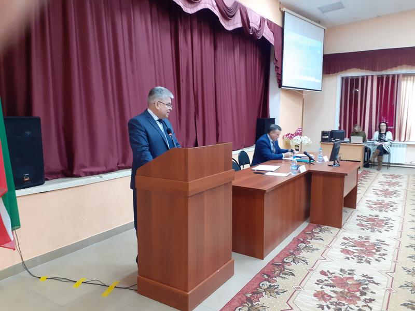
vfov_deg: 51.4
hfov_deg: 65.3
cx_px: 208
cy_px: 156
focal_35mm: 27
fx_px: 324
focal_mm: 3.6
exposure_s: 1/25
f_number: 1.9
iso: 250
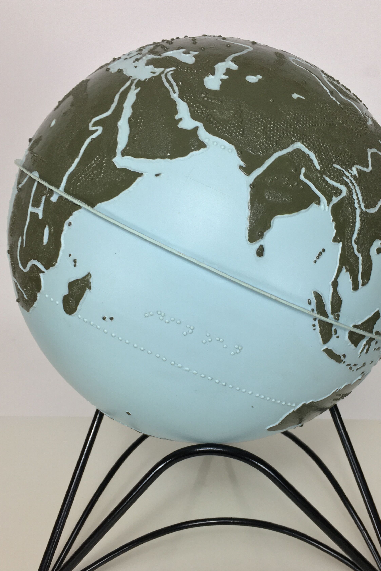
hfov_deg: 36.8
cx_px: 221
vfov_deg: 53.0
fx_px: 571
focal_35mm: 36
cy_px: 317
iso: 32
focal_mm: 4.15
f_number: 2.2
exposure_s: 1/33
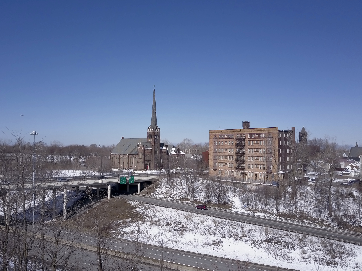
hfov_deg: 56.7
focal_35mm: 32
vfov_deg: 44.1
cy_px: 148
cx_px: 166
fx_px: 335
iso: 100
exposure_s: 1/2075
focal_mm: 4.73
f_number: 2.2
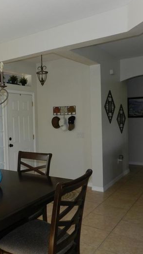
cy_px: 126
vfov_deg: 58.0
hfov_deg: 33.2
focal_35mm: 34
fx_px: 229
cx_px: 19
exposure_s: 1/60
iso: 160
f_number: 3.4
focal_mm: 4
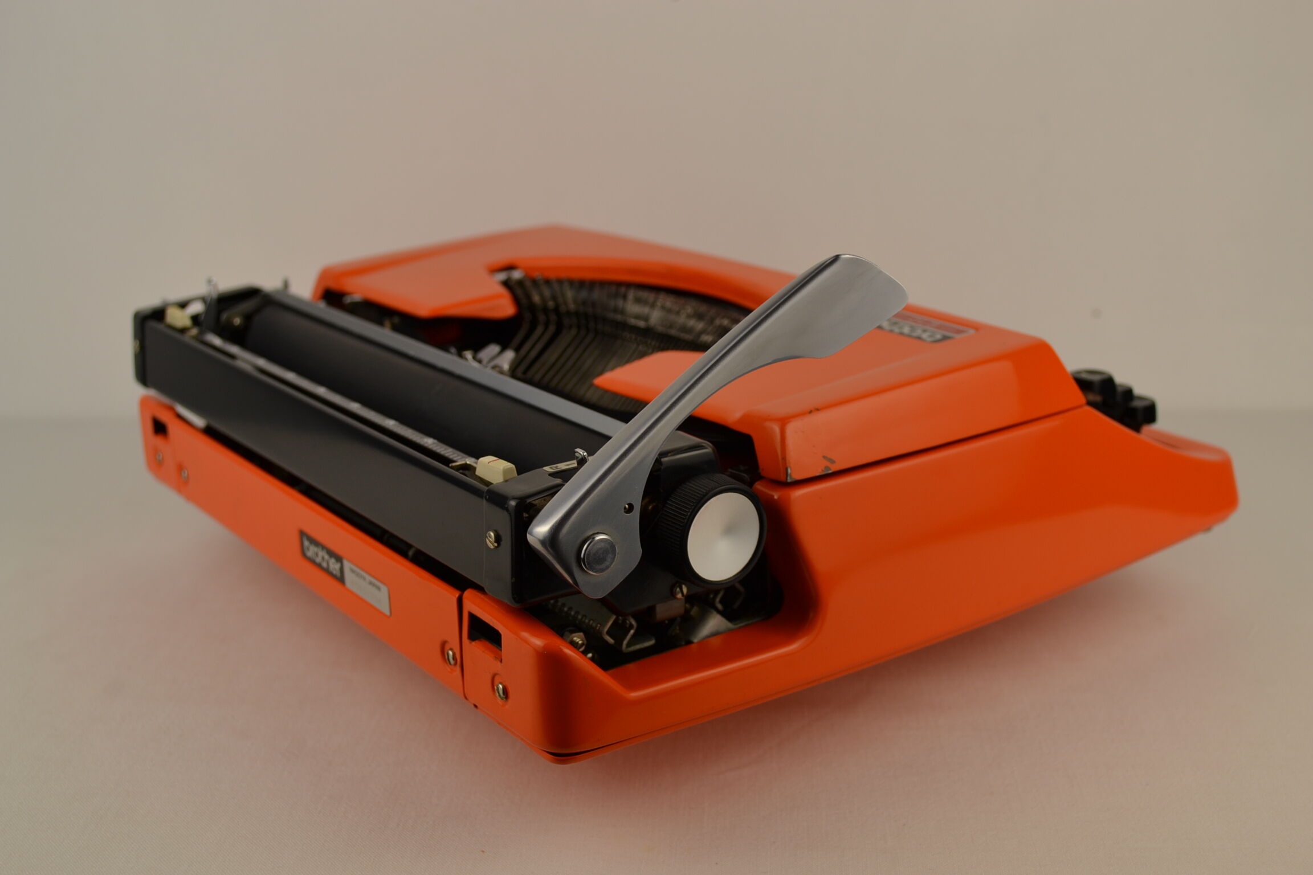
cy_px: 438
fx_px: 1641
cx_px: 656
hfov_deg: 43.6
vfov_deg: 29.9
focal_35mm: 45
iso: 110
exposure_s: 1/125
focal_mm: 30
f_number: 5.6
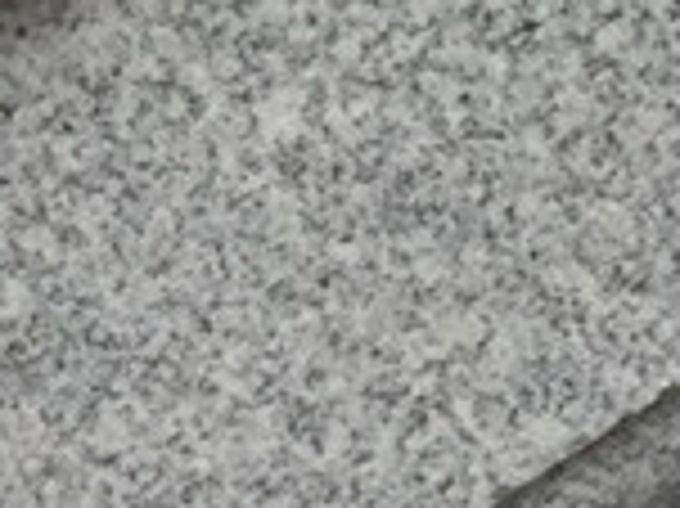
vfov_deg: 7.7
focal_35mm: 185
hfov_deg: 8.9
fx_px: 3631
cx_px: 1995
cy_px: 1036
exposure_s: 1/286
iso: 25
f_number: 2.4
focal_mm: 3.3
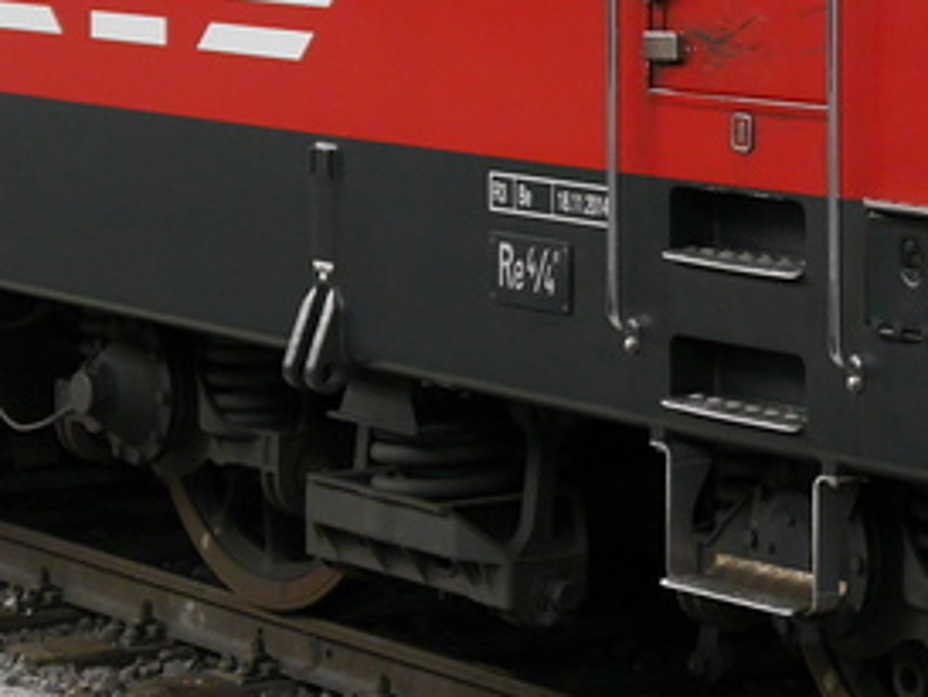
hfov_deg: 12.4
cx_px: 765
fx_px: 4238
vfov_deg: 9.3
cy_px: -7
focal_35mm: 158
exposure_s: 1/60
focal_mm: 18
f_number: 4.1
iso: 500
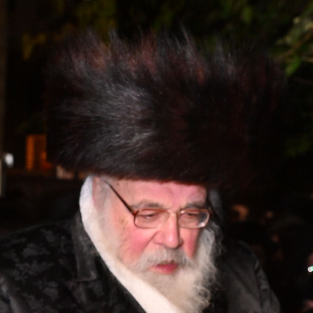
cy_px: 256
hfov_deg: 19.7
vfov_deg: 19.5
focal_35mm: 88
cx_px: 167
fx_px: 900
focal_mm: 50
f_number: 6.3
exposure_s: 1/200
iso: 5000
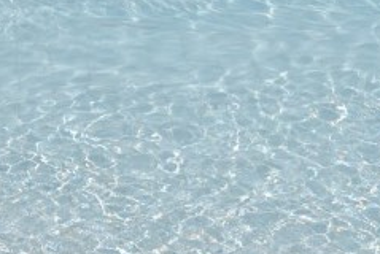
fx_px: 1828
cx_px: 271
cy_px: 168
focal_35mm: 173
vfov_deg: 8.0
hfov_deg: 11.8
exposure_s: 1/400
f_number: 10
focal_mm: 24
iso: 100
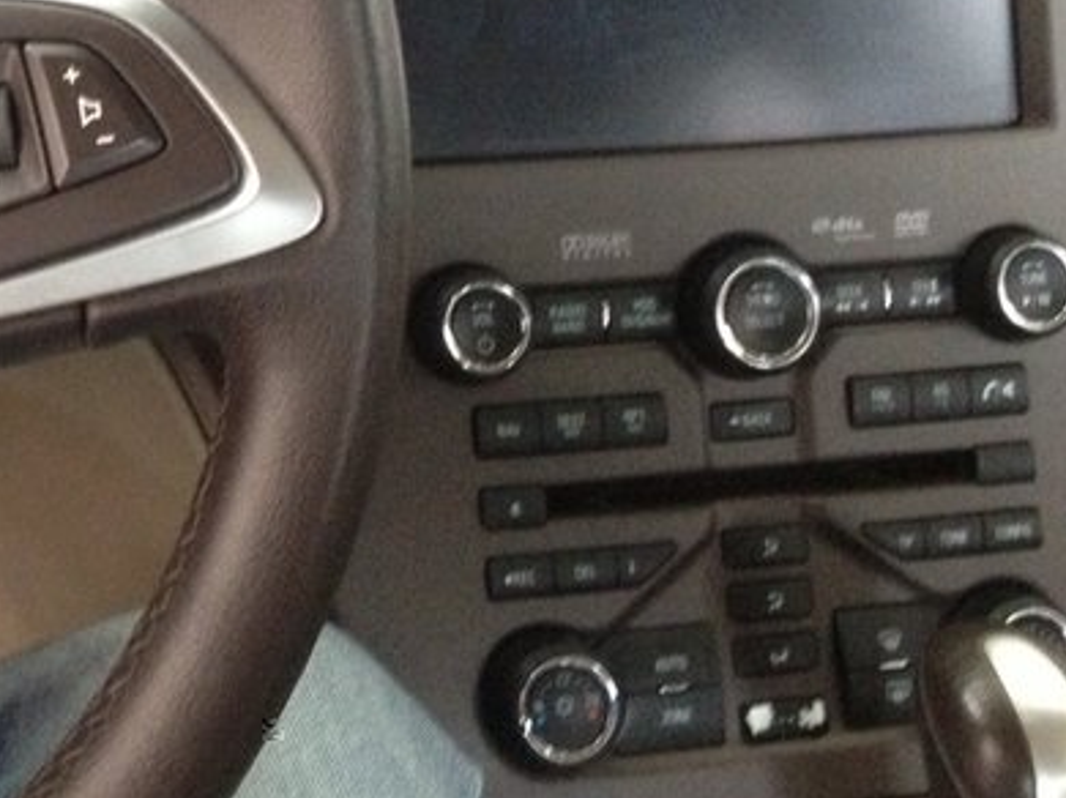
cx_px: -66
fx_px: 2831
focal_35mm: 92
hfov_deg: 20.5
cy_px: -25
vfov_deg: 15.7
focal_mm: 4.28
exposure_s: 1/20
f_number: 2.4
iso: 320
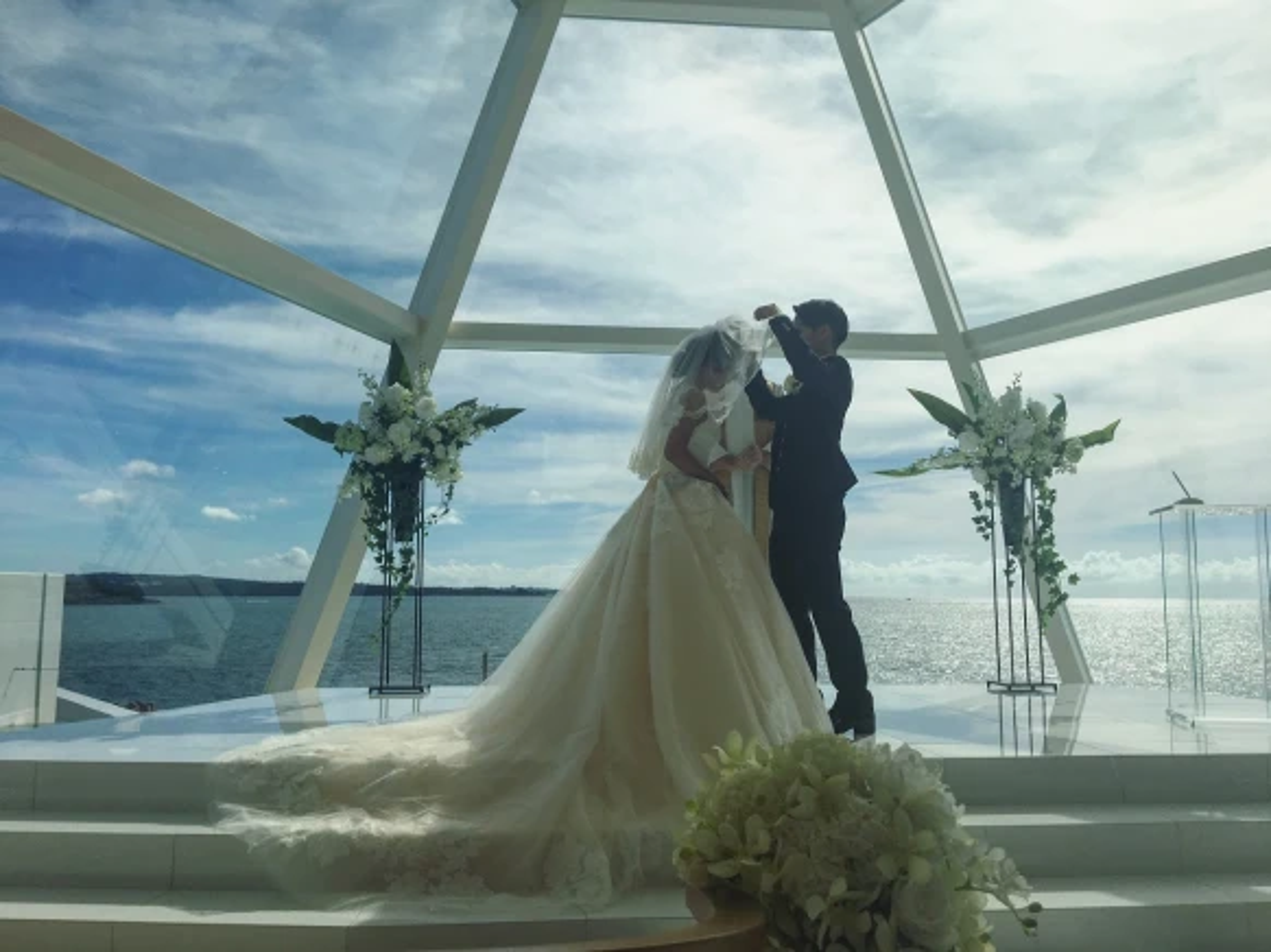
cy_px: 476
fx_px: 1064
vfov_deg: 48.2
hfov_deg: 61.7
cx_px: 636
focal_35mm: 29
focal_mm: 4.15
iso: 25
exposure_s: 1/5128
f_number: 2.2
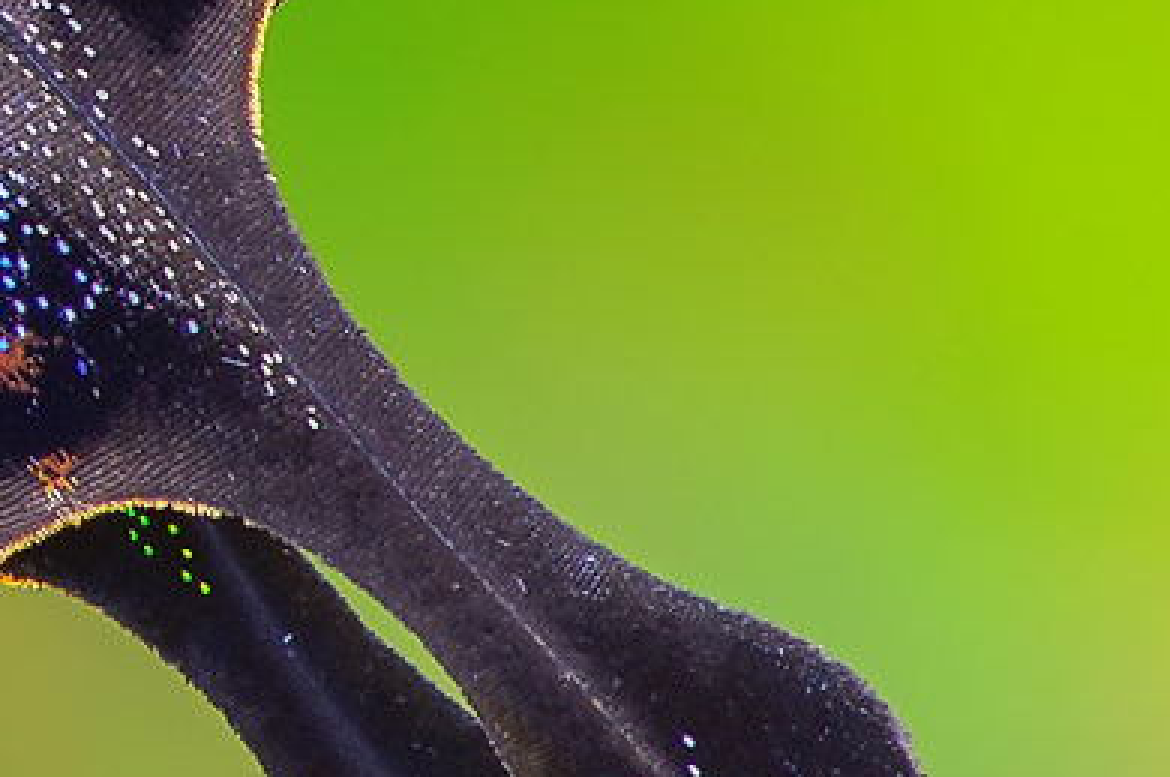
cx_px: -1320
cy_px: -754
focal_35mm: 922
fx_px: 29927
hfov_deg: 2.2
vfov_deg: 1.5
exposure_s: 1/4
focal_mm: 100
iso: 100
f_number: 10
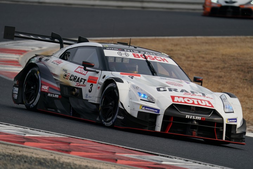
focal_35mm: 481
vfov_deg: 2.9
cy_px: 84
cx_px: 126
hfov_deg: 4.3
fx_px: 3380
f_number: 6.3
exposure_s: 1/800
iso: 200
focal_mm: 481
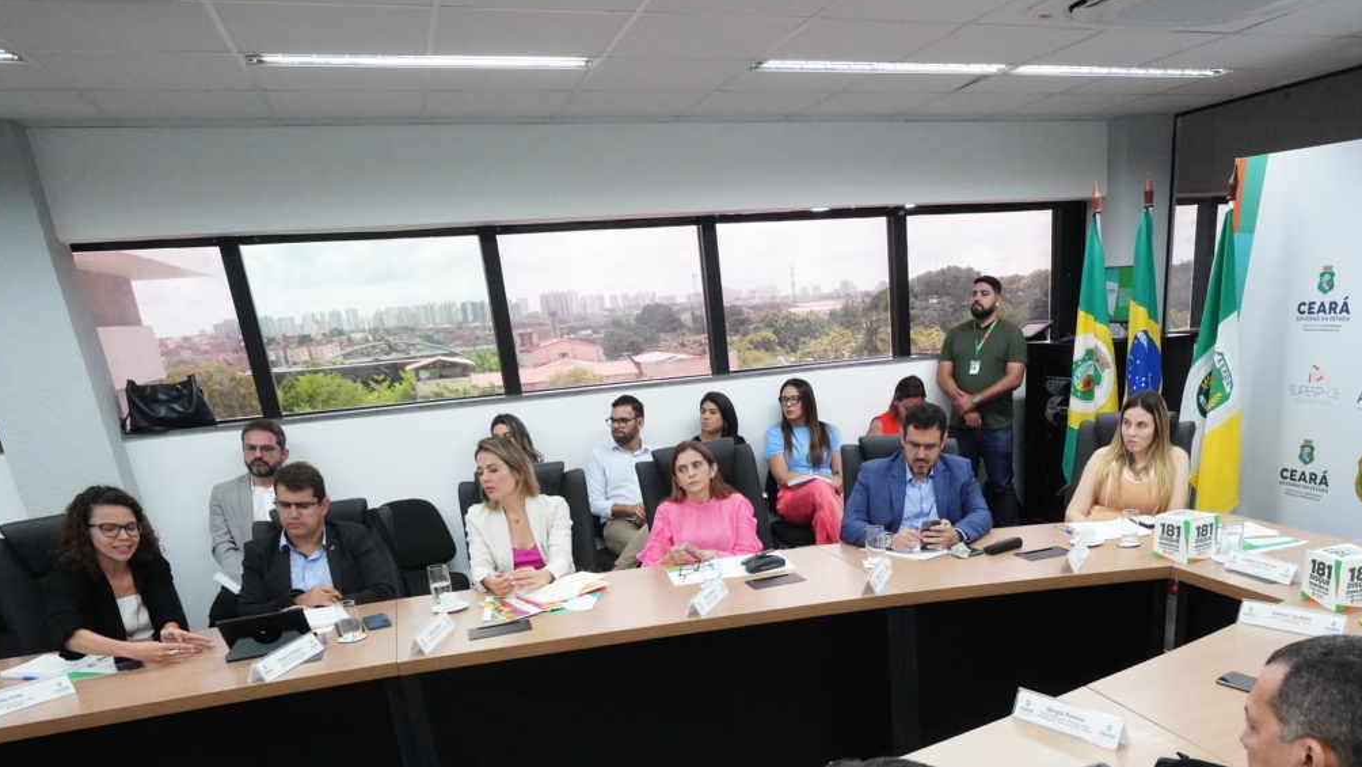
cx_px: 842
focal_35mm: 27
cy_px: 675
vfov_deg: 40.1
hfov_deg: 68.9
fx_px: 975
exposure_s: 1/160
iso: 8000
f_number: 9
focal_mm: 16
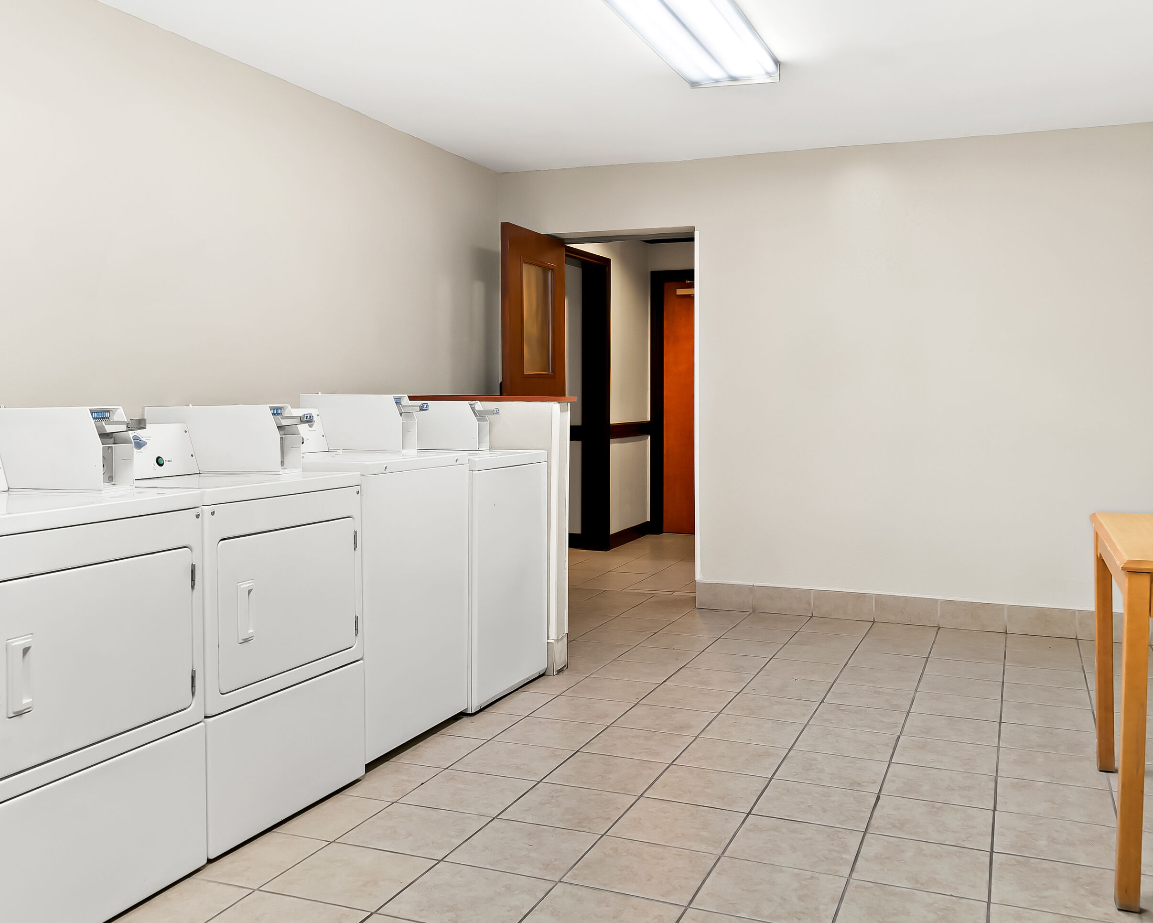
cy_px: 467
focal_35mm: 28
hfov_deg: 61.8
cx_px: 476
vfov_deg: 51.5
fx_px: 956
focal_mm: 24
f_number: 10
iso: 400
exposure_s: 1/1.67
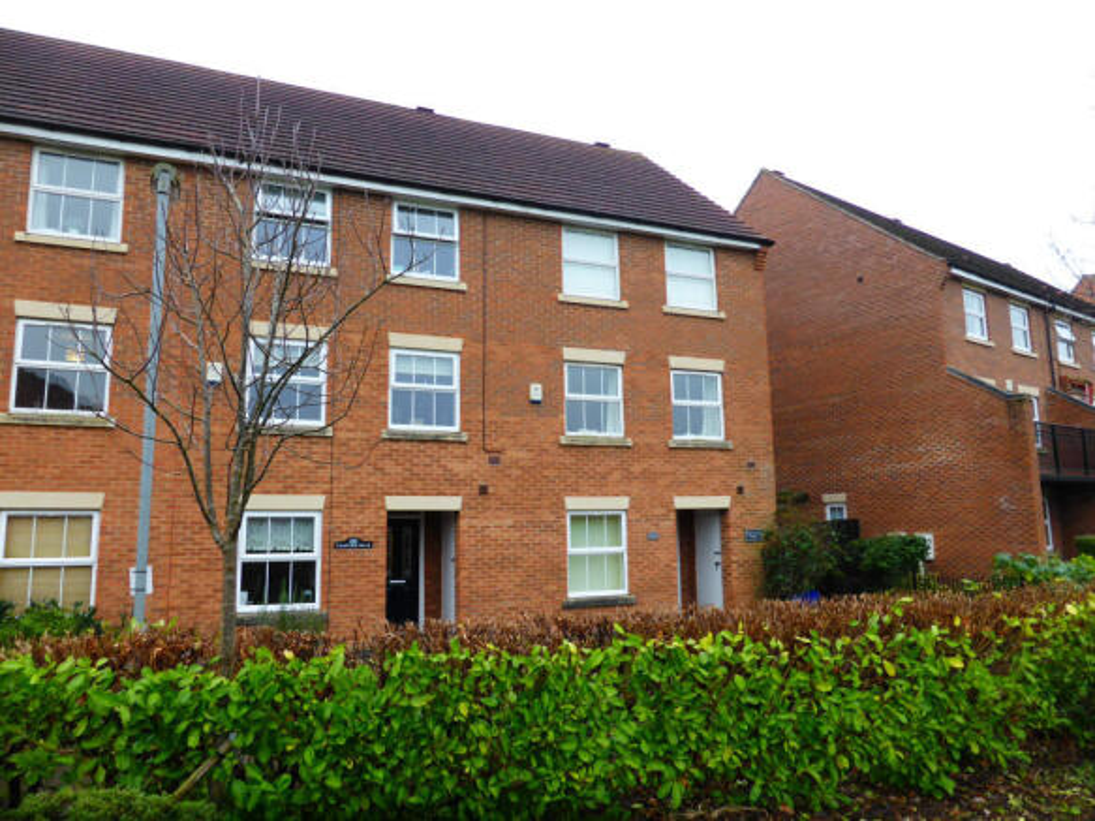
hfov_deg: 71.6
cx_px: 548
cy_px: 410
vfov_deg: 56.8
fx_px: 759
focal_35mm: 24
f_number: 3.3
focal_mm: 4.3
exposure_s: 1/60
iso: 160
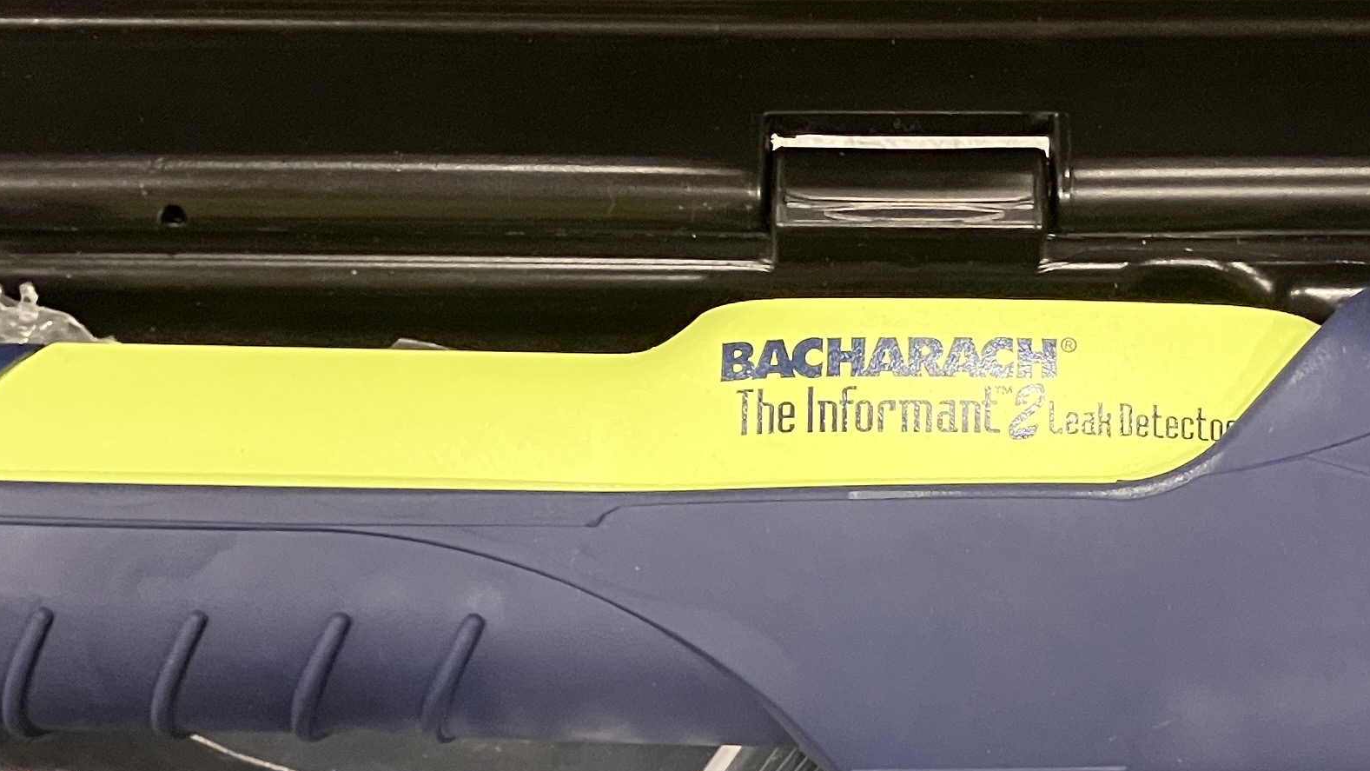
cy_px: 610
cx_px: 909
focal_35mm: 78
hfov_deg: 27.0
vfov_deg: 15.4
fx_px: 2833
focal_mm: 3.99
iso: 400
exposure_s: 1/30
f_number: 1.8
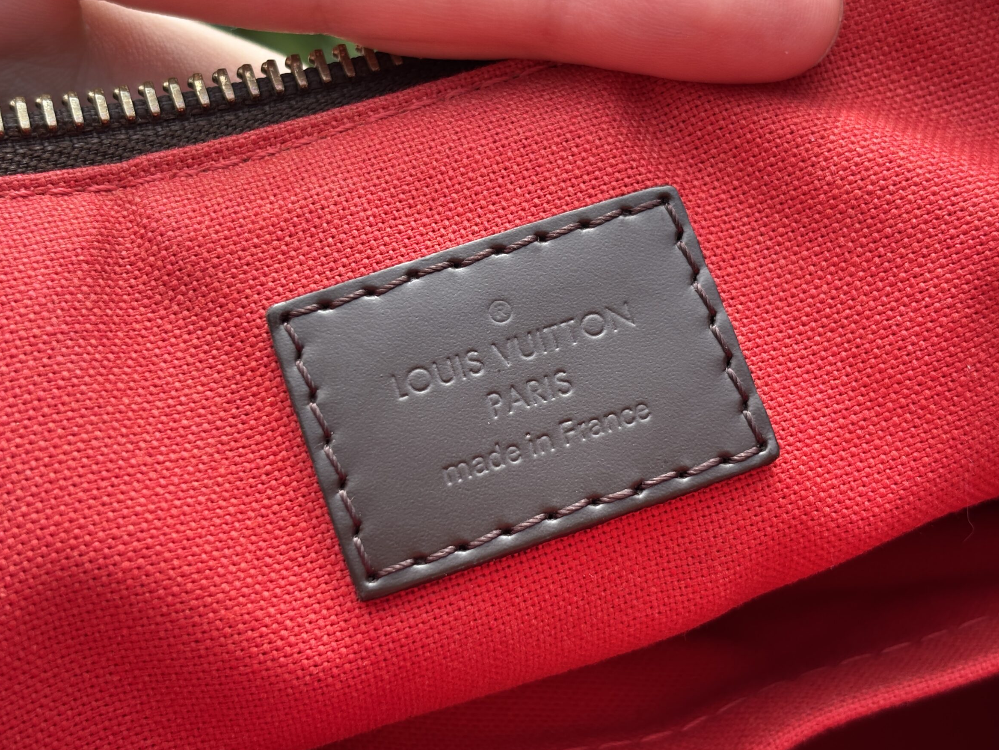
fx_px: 1645
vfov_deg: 25.7
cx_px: 467
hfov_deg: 33.8
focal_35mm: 57
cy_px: 363
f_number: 1.6
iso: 32
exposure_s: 1/666
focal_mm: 5.96
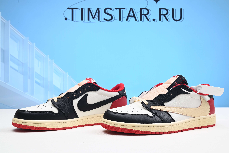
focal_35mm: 39
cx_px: 114
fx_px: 248
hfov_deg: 49.5
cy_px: 76
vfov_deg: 34.2
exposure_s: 1/2
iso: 100
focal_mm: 39
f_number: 16
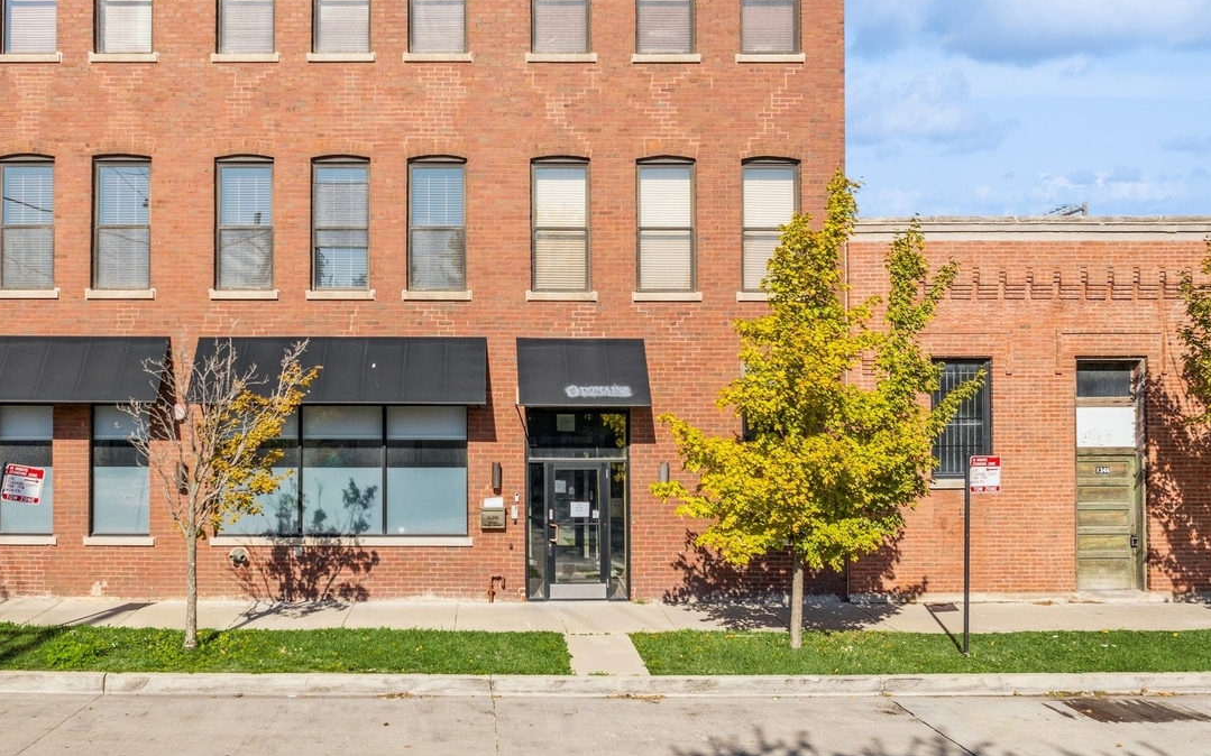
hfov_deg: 55.8
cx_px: 433
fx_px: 1122
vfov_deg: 37.1
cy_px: 296
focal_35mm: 34
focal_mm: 12.29
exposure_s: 1/800
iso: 100
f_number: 4
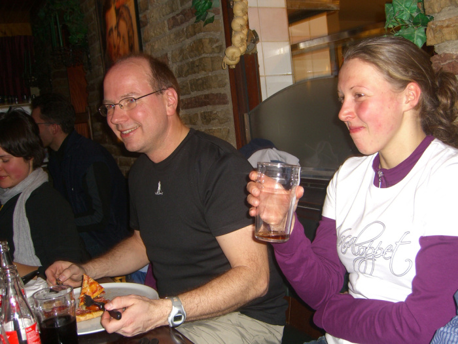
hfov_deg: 49.0
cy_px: 172
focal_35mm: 38
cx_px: 229
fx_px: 503
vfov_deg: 37.7
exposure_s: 1/60
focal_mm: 7.9
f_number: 2.8
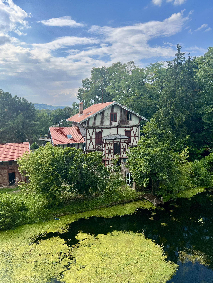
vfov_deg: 67.3
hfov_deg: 53.1
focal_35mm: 26
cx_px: 106
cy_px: 142
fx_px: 213
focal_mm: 5.7
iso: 50
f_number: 1.5
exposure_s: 1/2404
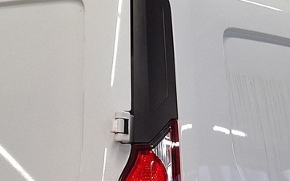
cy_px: 326
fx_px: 766
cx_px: 119
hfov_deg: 21.4
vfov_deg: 12.3
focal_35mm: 97
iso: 50
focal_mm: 5.54
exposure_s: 1/50
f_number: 1.8
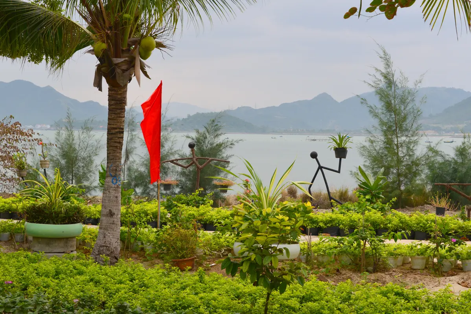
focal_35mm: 62
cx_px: 236
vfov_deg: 21.9
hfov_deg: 32.4
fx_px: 812
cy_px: 157
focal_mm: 62
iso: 400
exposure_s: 1/250
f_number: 10
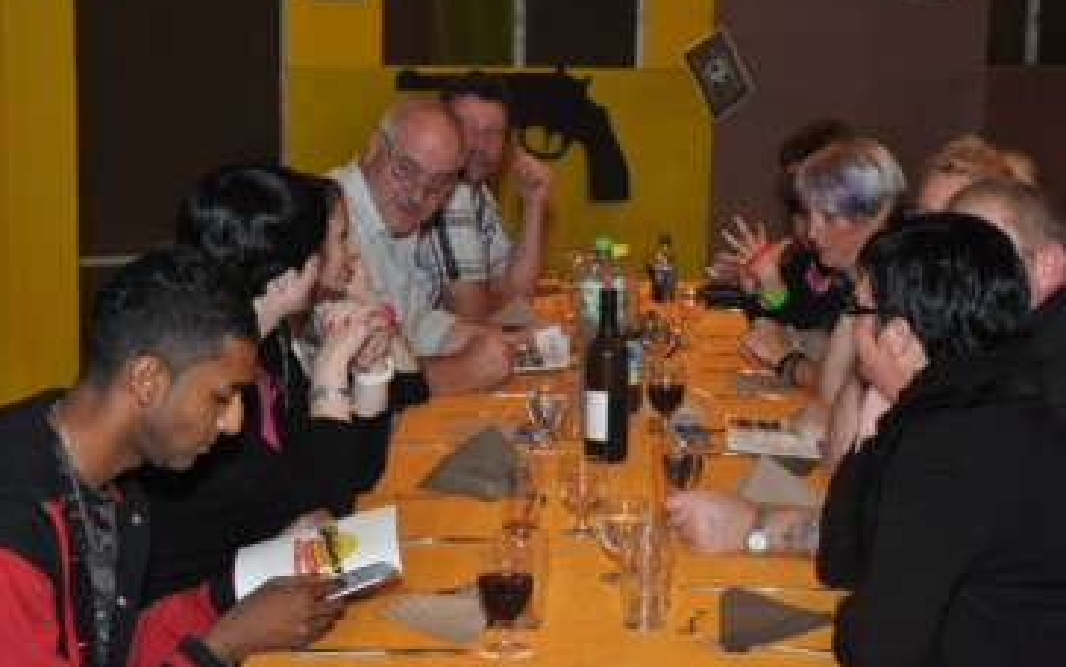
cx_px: 626
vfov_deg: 16.3
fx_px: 2325
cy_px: 309
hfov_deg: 25.8
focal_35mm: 80
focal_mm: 38
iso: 800
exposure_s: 1/60
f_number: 4.5
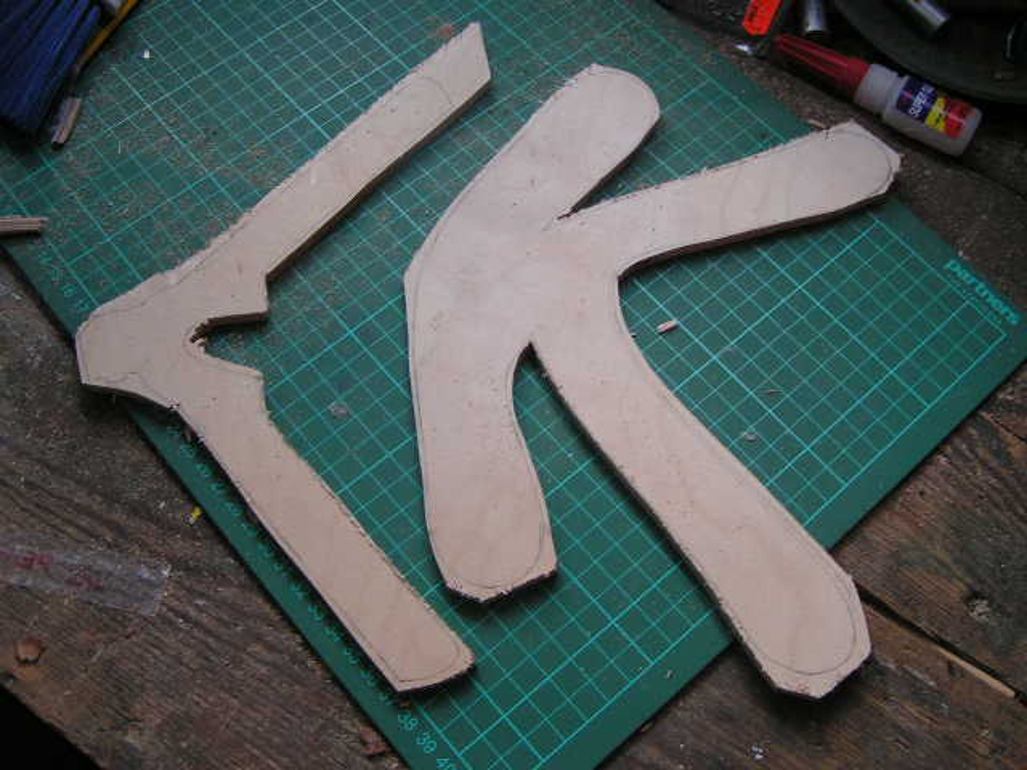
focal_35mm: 38
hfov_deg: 49.0
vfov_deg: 37.7
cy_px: 385
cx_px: 514
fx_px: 1127
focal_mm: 5.8
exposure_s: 1/40
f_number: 2.8
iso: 64
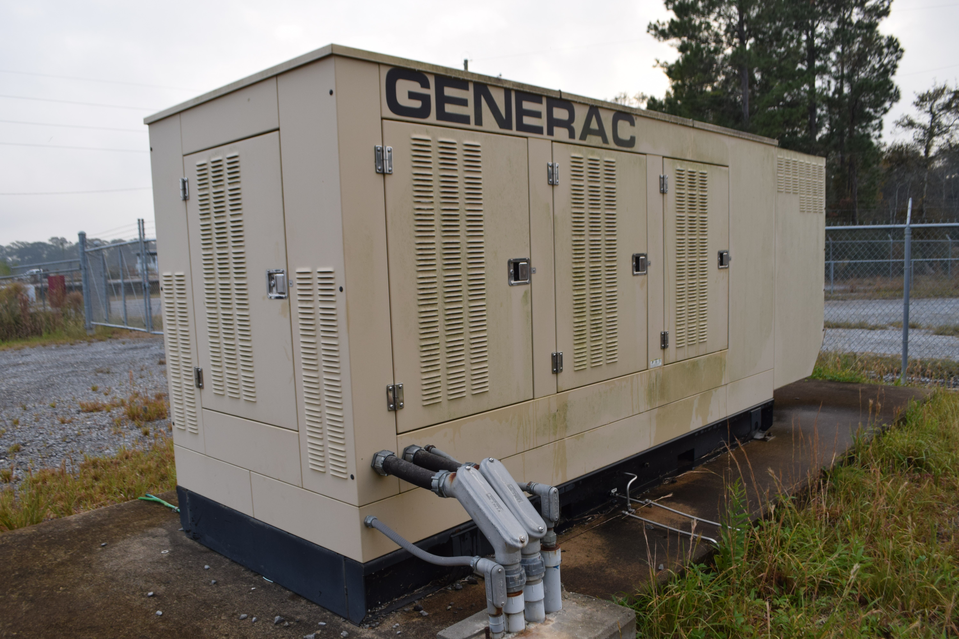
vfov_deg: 47.9
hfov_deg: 67.4
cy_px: 320
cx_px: 480
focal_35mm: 27
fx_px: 719
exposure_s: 1/125
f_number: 5.6
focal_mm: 18
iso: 400
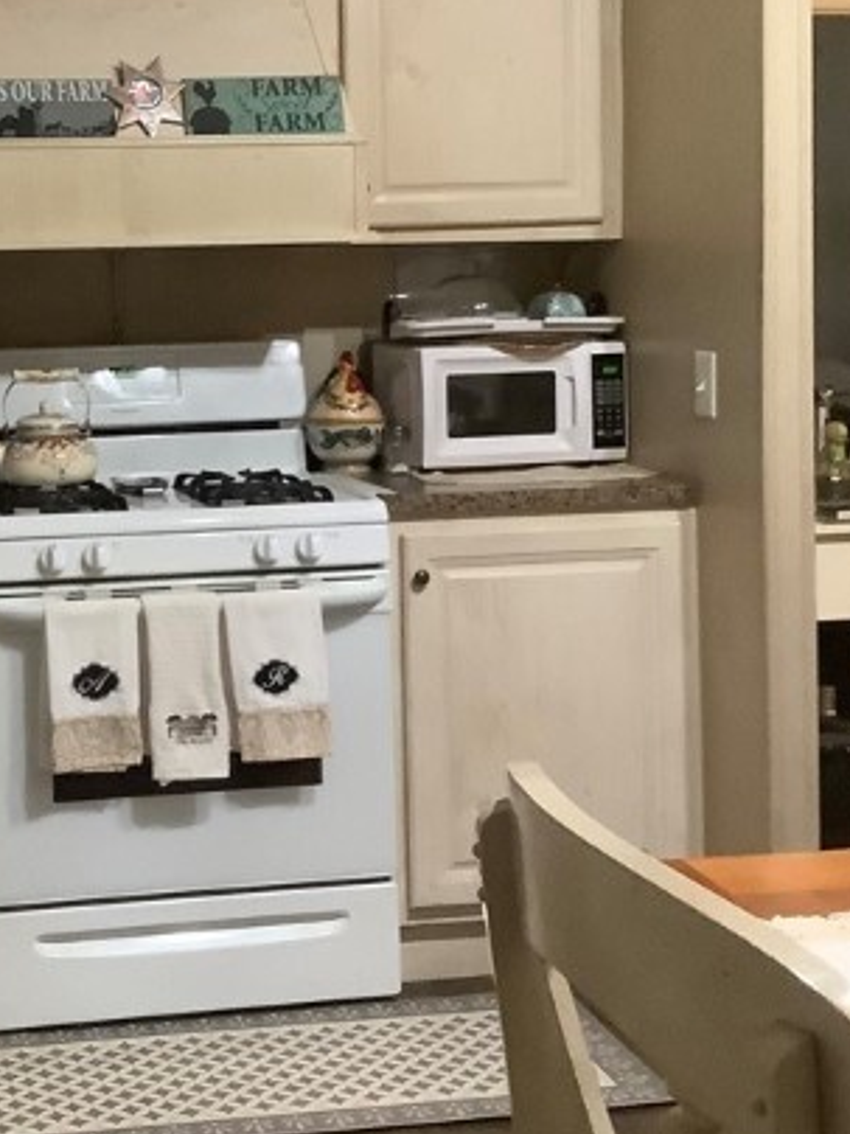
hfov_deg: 24.2
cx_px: 107
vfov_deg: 32.3
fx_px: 1932
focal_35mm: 59
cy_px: 345
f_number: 2.4
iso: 400
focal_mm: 3.3
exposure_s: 1/33
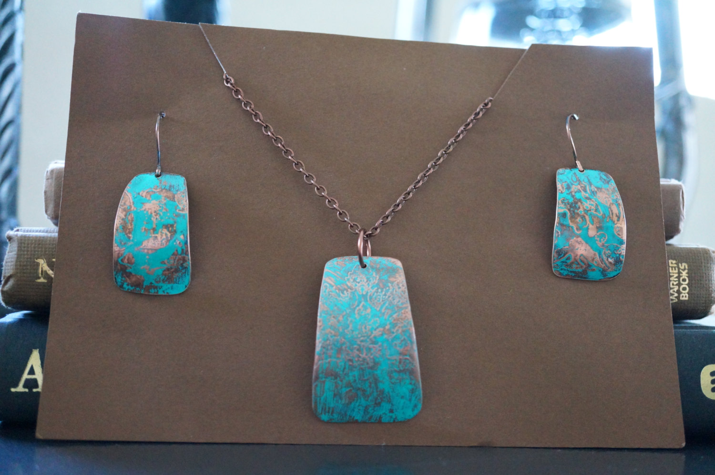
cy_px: 238
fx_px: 893
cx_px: 358
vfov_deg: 29.8
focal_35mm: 45
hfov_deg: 43.6
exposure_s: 1/50
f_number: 3.5
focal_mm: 30
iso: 3200
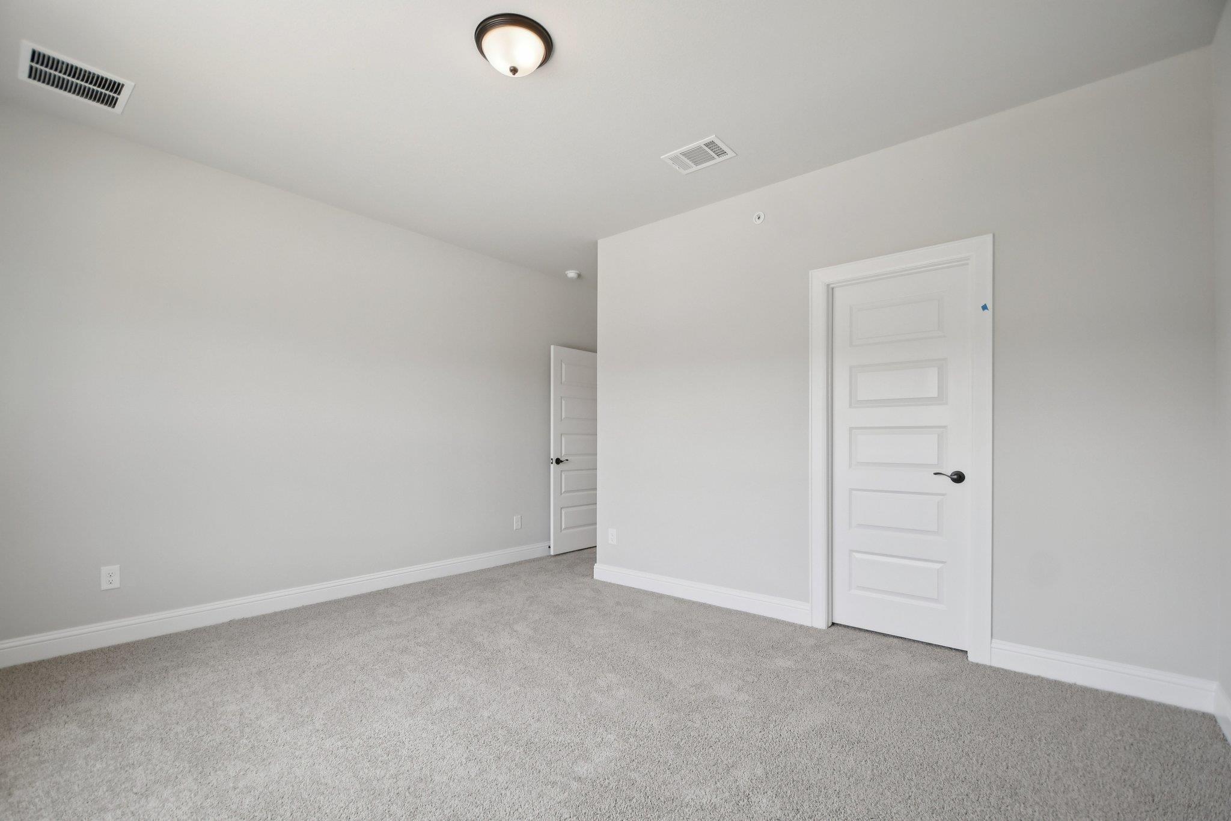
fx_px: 513
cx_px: 616
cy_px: 410
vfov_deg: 77.3
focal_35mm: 15
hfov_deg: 100.4
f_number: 3.5
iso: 400
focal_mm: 10
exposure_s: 1/400
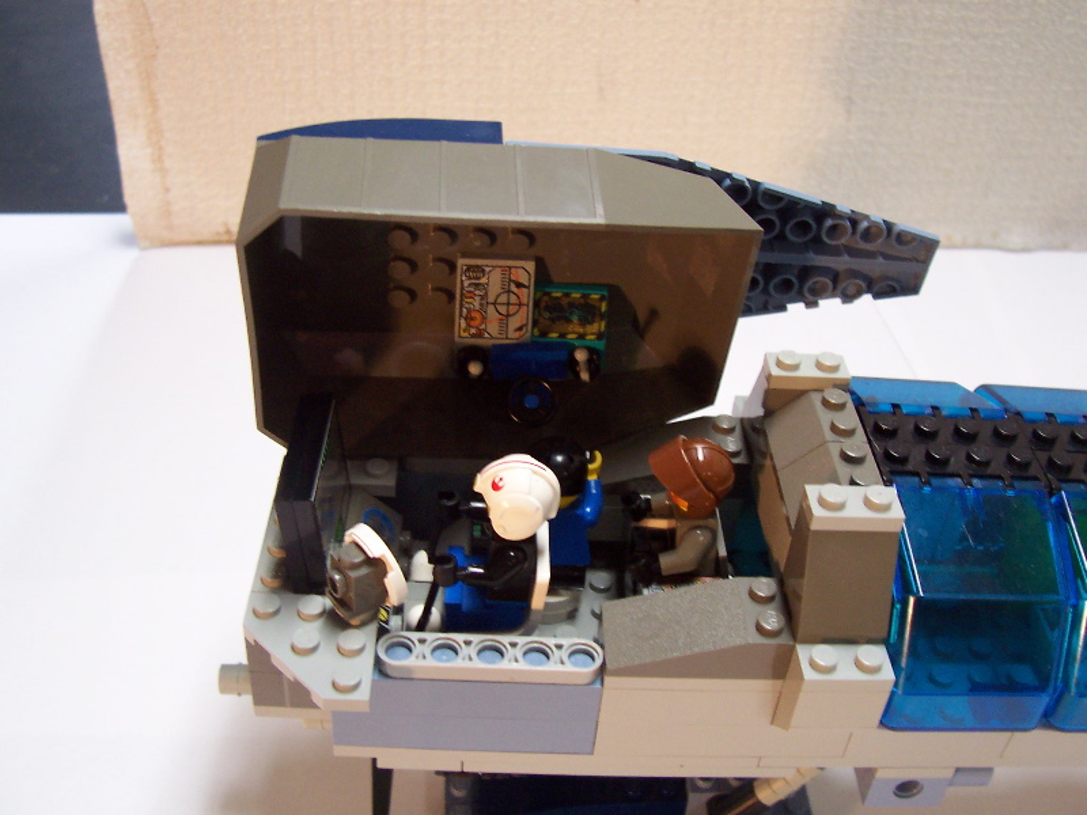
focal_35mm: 37
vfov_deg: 38.7
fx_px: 1162
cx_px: 544
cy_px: 408
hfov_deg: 50.1
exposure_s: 1/20
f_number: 2.8
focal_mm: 5.6
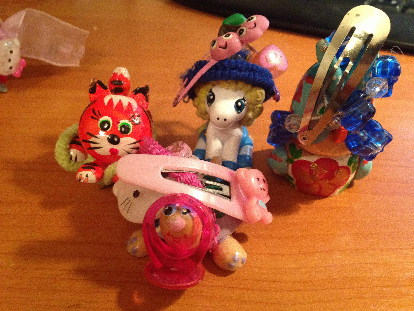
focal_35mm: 33
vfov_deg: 42.9
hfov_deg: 55.4
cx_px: 207
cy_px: 156
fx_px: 395
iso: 400
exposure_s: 1/15
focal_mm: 4.12
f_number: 2.4
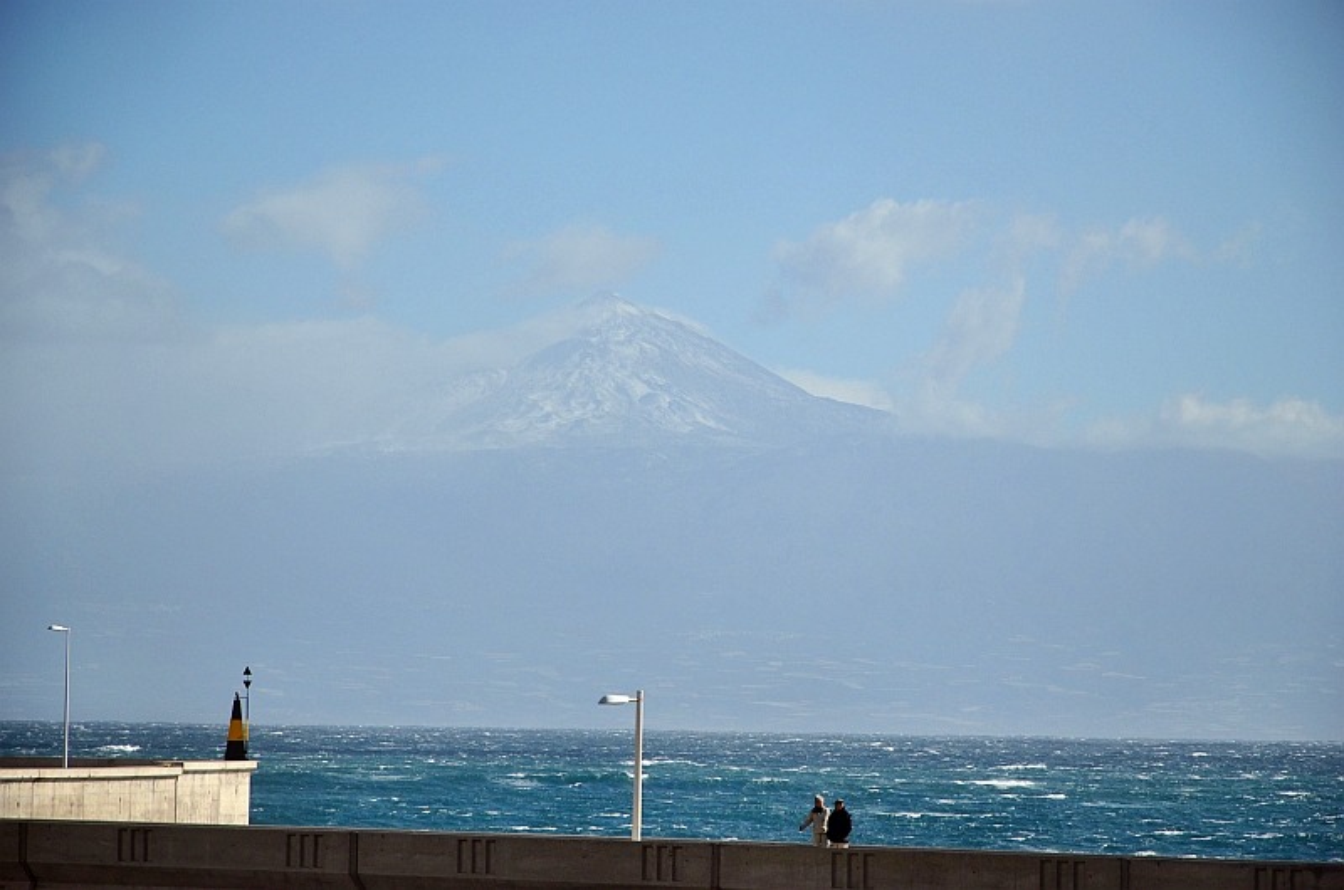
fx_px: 5868
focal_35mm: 158
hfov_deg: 13.1
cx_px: 672
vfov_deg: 8.7
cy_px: 445
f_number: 7.1
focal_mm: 105
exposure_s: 1/800
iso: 200
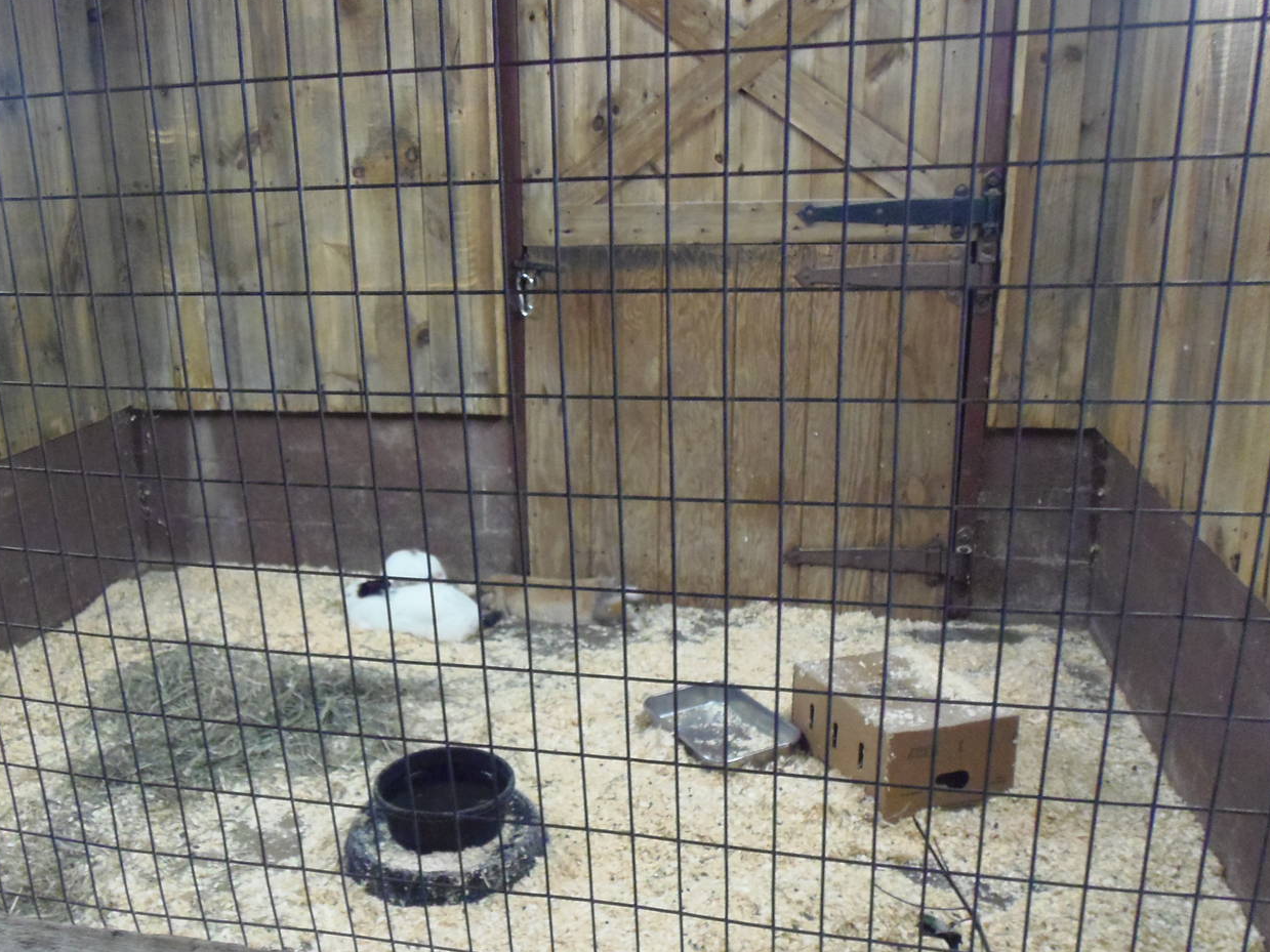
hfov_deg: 57.9
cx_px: 513
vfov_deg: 45.4
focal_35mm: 31
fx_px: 1137
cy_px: 486
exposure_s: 1/25
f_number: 2.9
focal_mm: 4.3
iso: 400
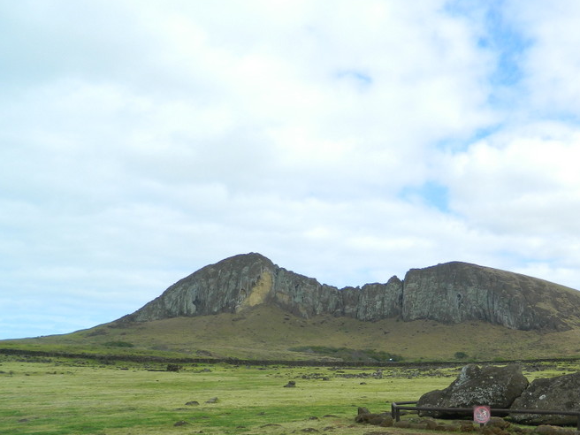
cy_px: 315
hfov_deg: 46.1
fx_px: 653
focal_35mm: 39
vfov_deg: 36.1
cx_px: 437
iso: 110
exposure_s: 1/800
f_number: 3.1
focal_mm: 4.5
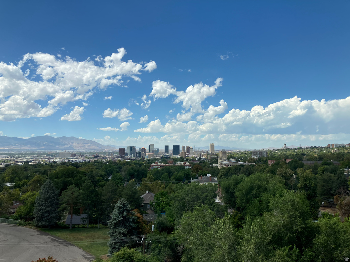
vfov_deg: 49.7
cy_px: 131
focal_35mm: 28
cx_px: 175
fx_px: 283
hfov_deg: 63.4
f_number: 1.8
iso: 32
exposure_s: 1/2114
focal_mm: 3.99
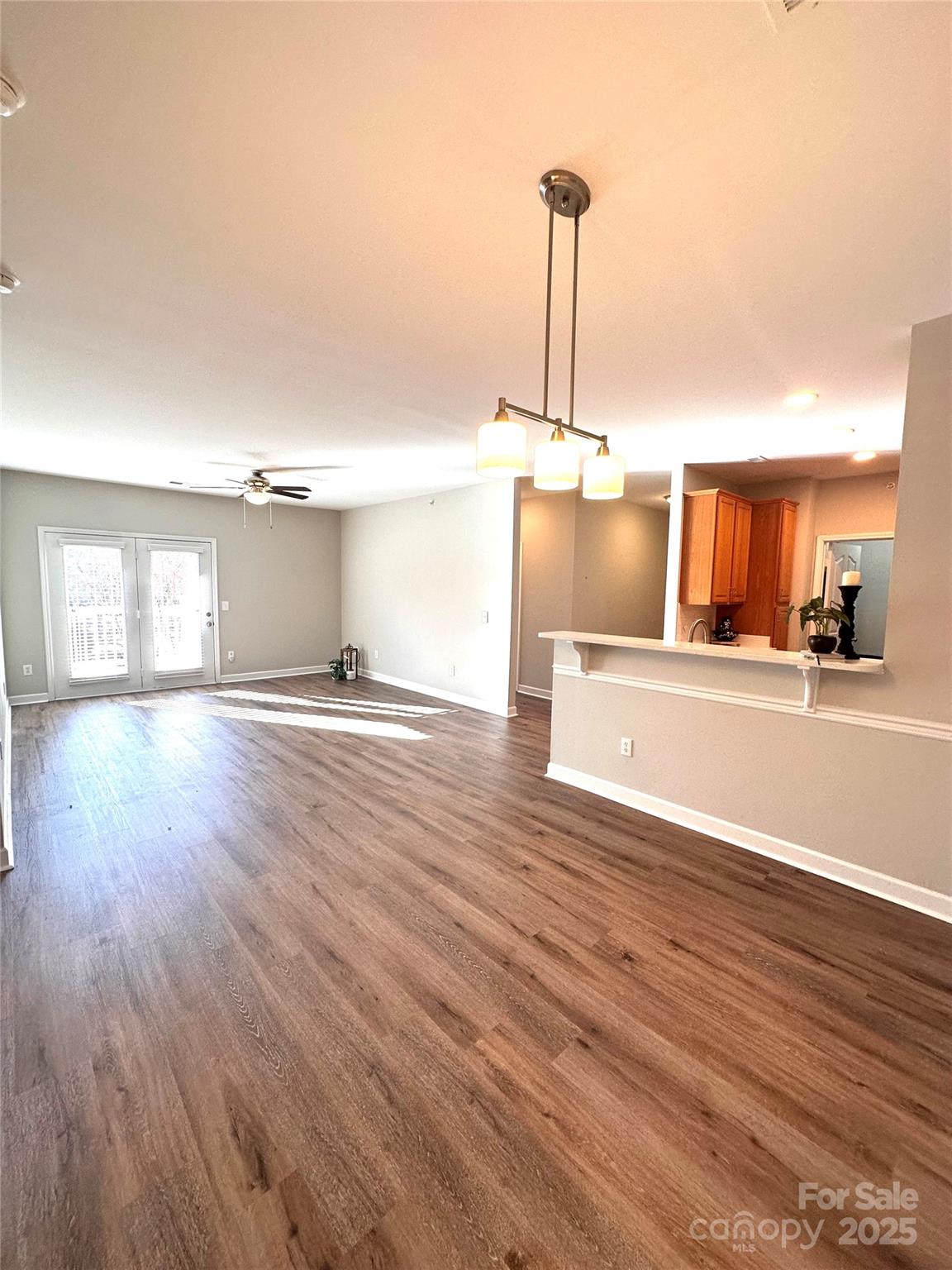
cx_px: 476
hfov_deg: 85.7
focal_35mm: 14
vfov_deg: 102.1
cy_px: 635
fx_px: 513
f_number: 2.2
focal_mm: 2.22
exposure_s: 1/120
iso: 100
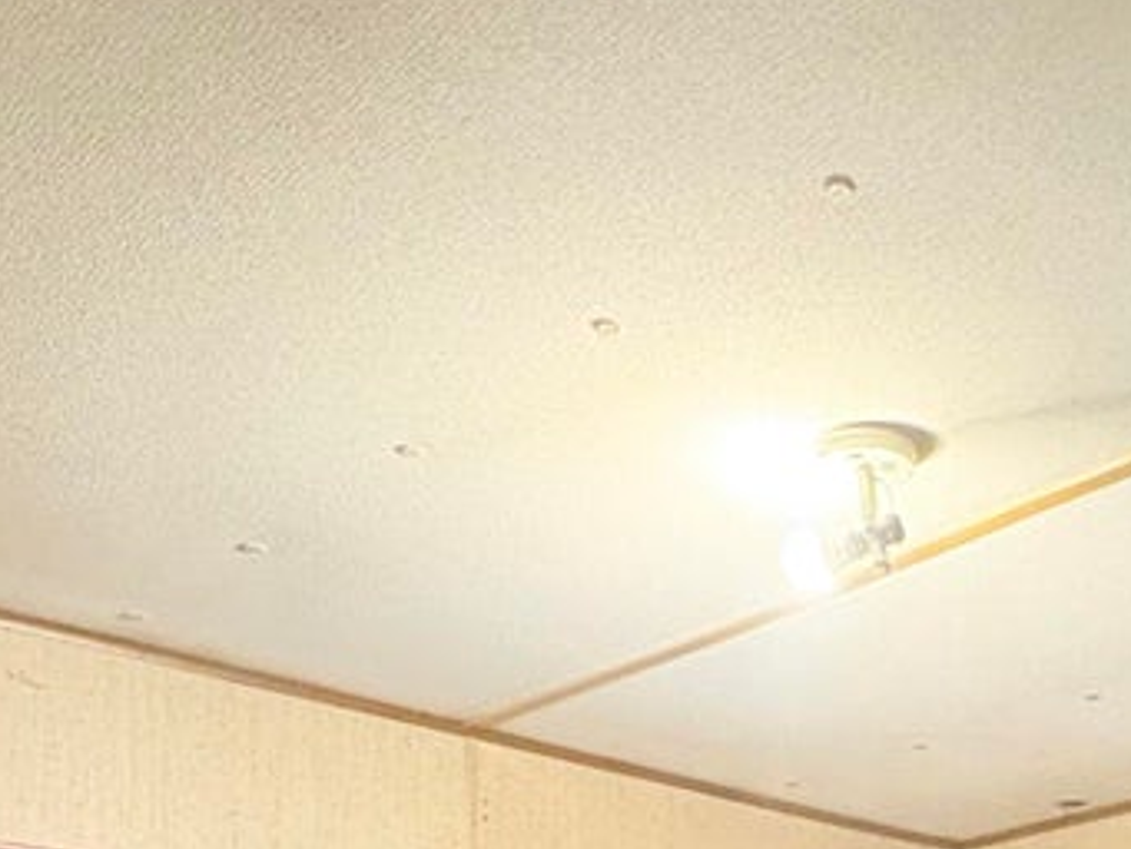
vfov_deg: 22.6
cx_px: 1080
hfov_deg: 32.1
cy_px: 1174
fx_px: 1830
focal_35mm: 56
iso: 640
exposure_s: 1/60
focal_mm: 2.22
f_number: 2.2
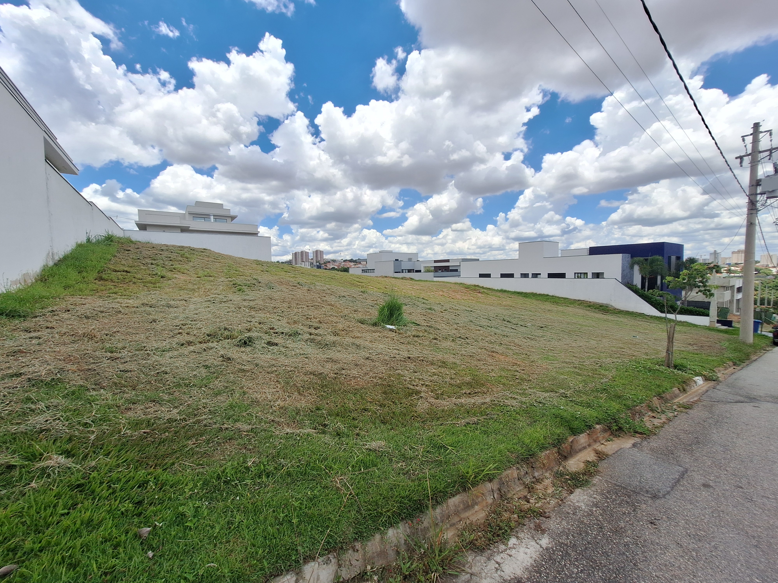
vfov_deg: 89.9
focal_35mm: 13
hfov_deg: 106.2
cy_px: 292
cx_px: 389
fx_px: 292
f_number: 2.2
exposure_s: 1/2558
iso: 40
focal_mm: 1.74
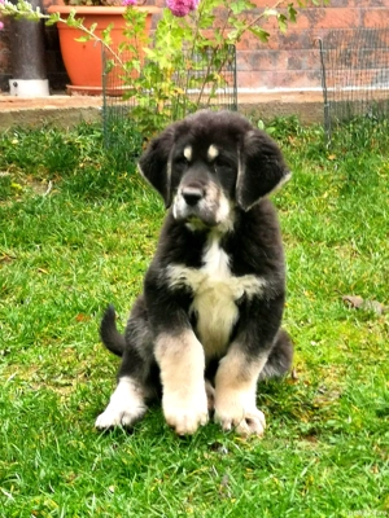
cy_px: 259
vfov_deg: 11.7
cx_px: 194
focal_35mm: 169
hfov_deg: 8.8
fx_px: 2532
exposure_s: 1/50
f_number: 2.4
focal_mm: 7.48
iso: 64
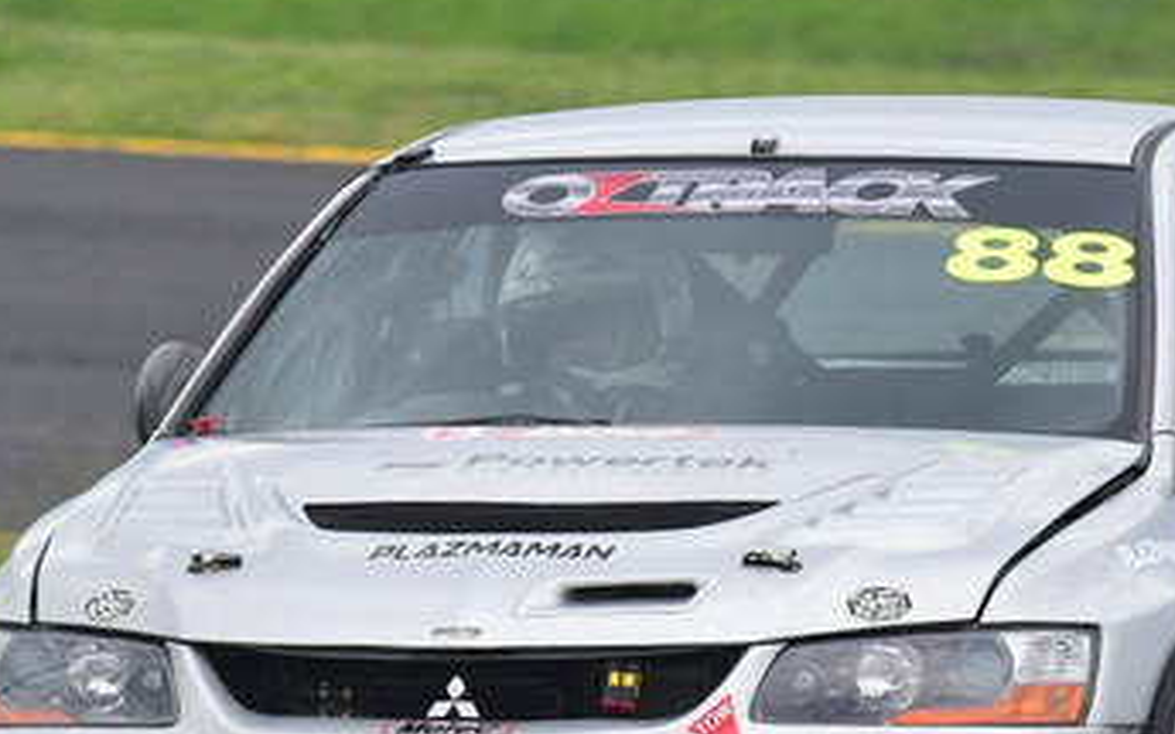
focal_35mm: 1493
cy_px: 259
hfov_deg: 1.4
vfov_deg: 0.9
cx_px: 666
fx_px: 47810
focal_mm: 420
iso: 1000
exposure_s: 1/640
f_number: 10
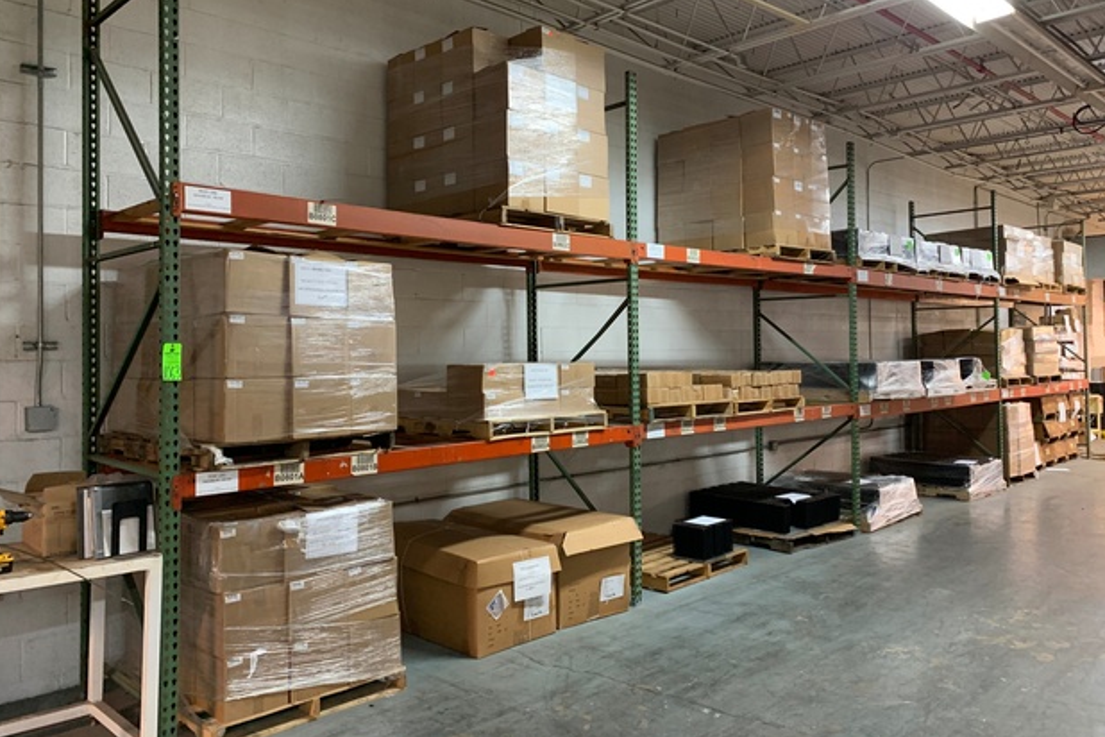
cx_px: 567
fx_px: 859
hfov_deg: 65.5
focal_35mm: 28
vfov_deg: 46.3
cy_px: 333
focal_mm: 4.25
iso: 320
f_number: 1.8
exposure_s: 1/40
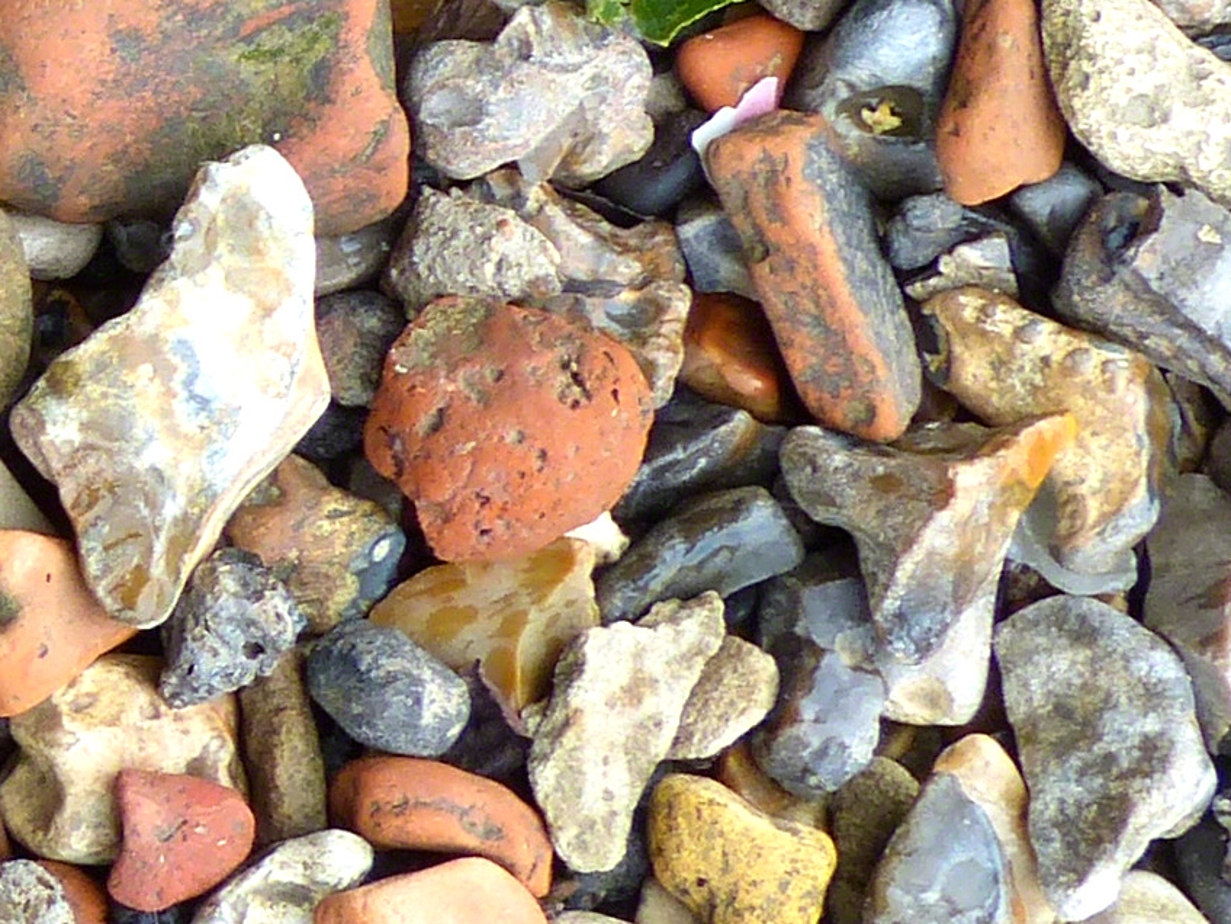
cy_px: -52
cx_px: -1222
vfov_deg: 6.3
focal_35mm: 236
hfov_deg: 8.0
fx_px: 8393
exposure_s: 1/100
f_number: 3.5
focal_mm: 9.1
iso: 100
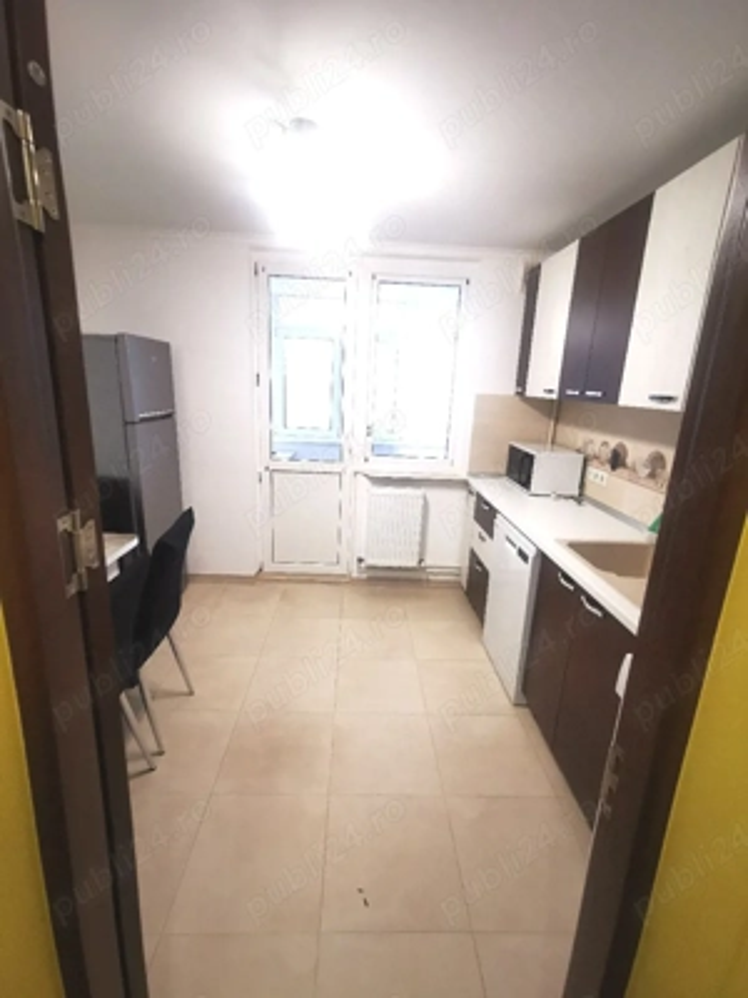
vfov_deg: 94.5
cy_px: 499
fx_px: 461
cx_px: 374
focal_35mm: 16
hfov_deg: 78.1
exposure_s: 1/33.3
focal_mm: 2.35
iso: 200
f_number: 2.2
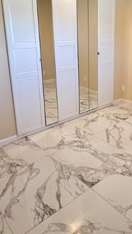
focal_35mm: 32
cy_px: 88
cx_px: 84
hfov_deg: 36.4
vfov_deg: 60.2
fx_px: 199
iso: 200
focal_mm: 2.22
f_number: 2.2
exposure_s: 1/120
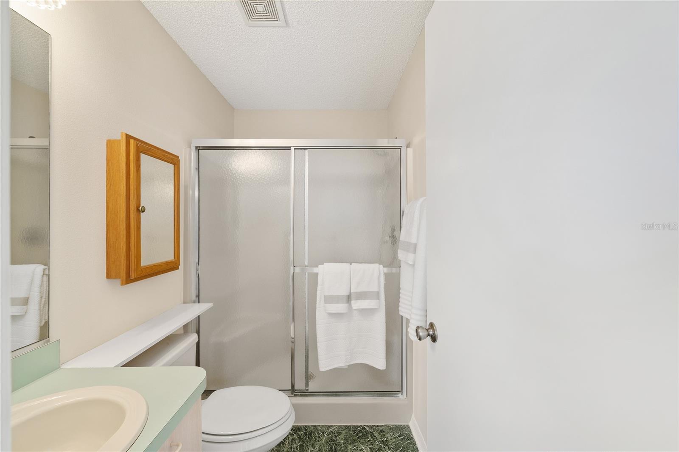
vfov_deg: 81.2
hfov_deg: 104.3
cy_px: 226
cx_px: 340
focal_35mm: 14
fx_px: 264
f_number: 8
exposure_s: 1/20
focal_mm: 14
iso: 400
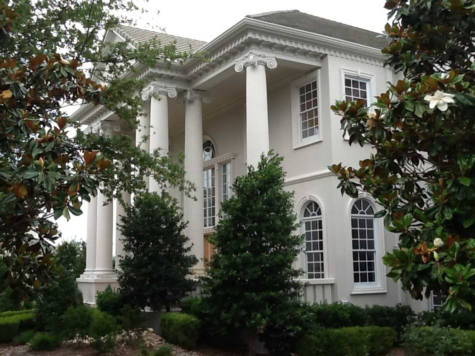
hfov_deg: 56.8
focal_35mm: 32
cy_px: 178
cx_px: 238
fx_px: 439
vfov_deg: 44.2
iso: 64
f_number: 2.4
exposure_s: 1/546
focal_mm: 2.03
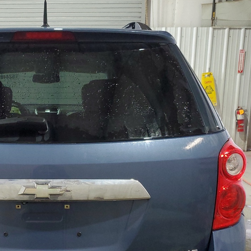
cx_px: 45
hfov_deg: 32.4
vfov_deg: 32.9
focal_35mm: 51
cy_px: 182
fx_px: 418
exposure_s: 1/60.2
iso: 178
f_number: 1.5
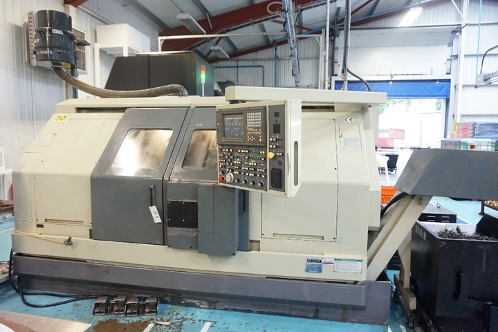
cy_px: 166
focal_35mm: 24
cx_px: 249
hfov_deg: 73.7
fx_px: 332
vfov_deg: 53.1
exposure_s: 1/125
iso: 3200
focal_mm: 16
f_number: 3.5
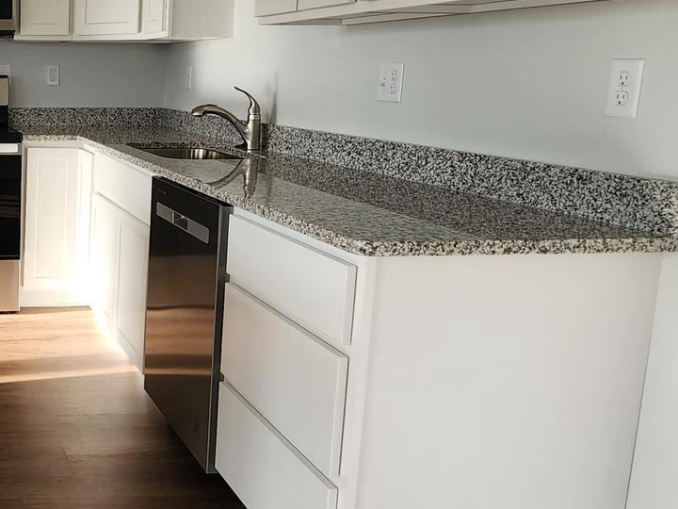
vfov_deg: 38.6
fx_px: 725
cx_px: -18
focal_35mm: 37
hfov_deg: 42.4
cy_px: 212
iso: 64
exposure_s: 1/120
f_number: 2.2
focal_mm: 2.2
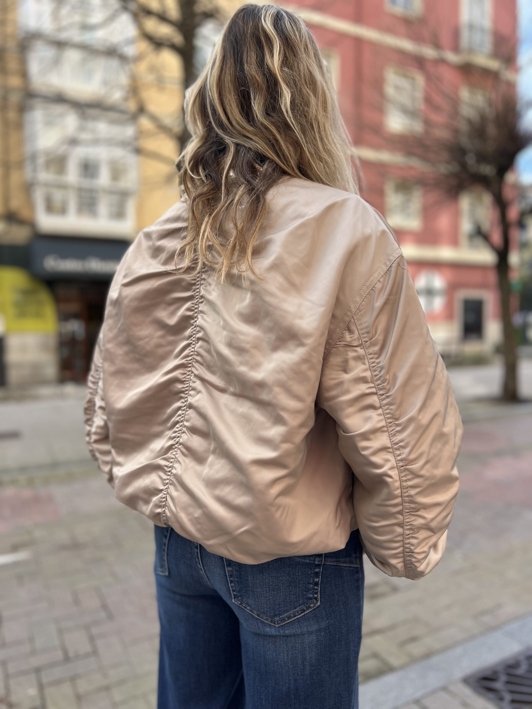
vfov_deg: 67.3
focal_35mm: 26
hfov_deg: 53.1
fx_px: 533
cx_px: 266
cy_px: 354
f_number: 1.5
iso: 50
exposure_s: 1/709
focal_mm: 5.7
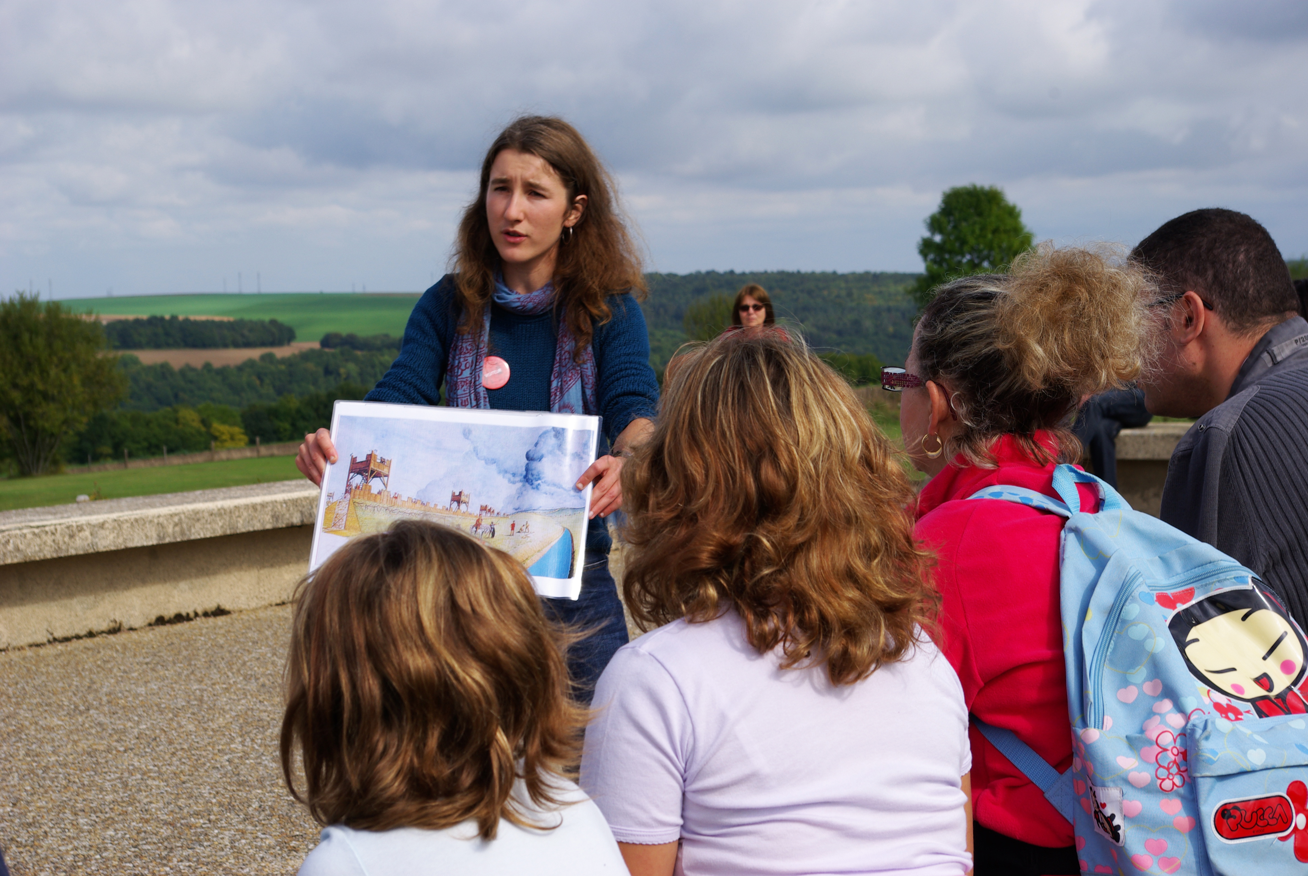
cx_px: 654
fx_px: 2728
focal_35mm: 75
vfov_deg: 18.2
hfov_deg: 27.0
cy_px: 438
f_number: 11
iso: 100
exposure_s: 1/180
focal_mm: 50
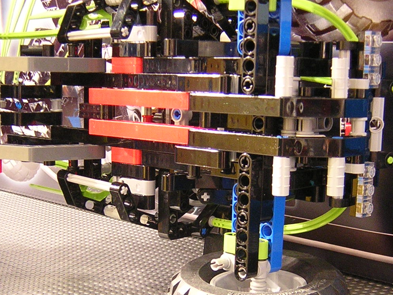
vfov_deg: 22.8
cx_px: 184
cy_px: 194
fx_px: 727
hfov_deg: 30.3
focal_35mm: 64
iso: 400
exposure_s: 1/1.9
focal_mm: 5.2
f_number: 2.7
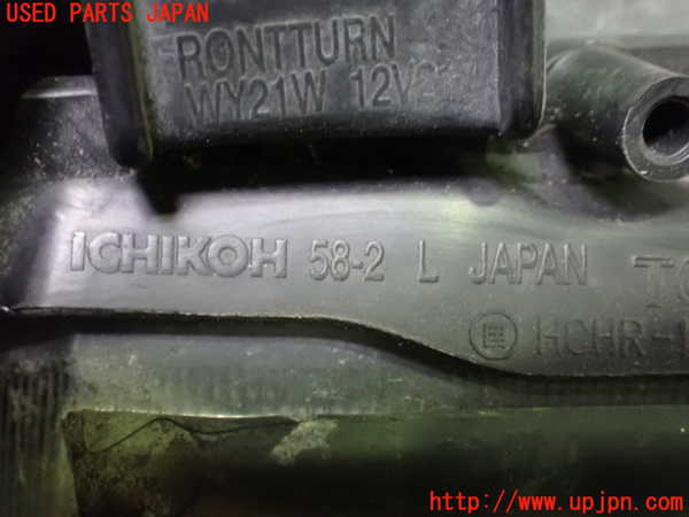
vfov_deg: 32.9
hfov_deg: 42.9
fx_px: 876
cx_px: 344
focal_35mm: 44
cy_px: 258
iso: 1600
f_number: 2.9
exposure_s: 1/30
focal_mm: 7.84
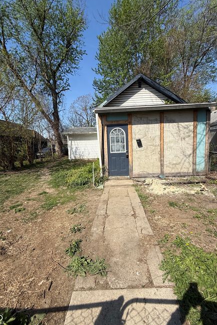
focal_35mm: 15
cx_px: 109
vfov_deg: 100.4
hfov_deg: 77.4
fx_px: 135
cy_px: 160
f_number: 2.2
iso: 50
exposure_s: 1/2841
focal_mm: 2.22
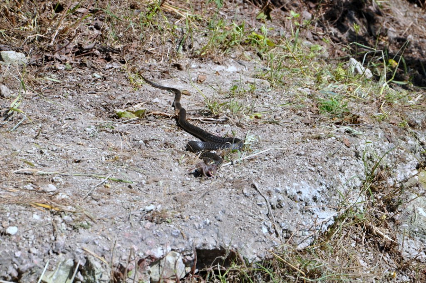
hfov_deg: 13.1
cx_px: 213
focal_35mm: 158
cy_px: 142
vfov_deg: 8.7
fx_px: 1861
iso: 200
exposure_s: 1/400
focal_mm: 105
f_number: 10
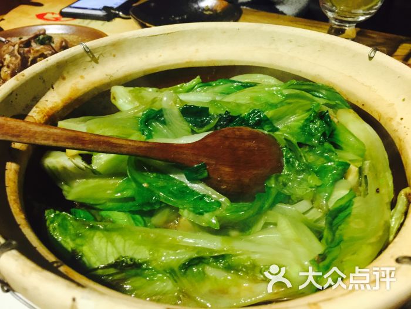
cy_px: 154
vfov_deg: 48.2
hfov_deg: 61.7
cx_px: 206
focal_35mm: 29
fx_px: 344
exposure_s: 1/8
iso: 125
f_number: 2.2
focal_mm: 4.15
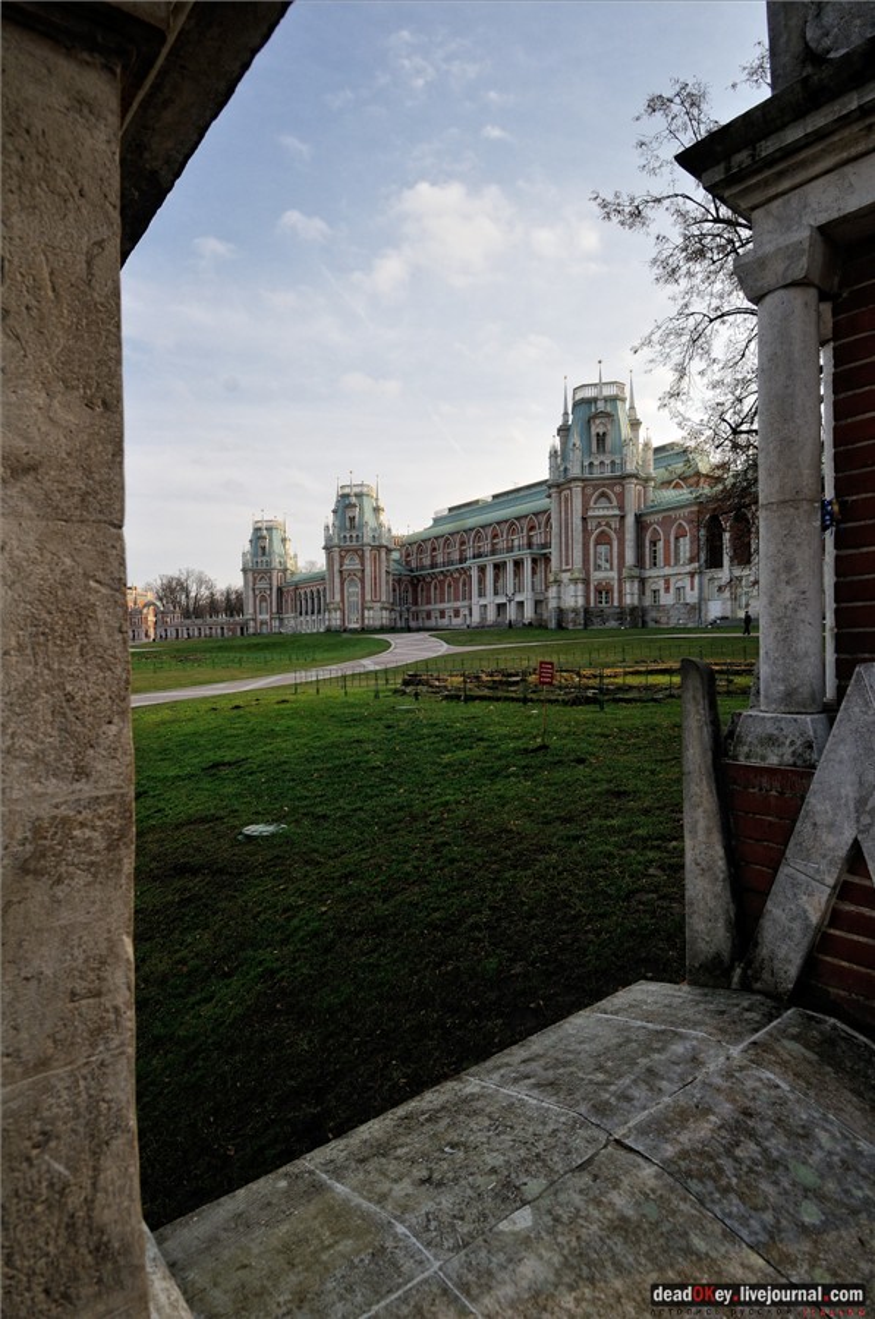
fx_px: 658
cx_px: 438
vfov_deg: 90.1
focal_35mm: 18
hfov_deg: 67.2
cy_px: 660
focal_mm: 12
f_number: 9
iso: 250
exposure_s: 1/250
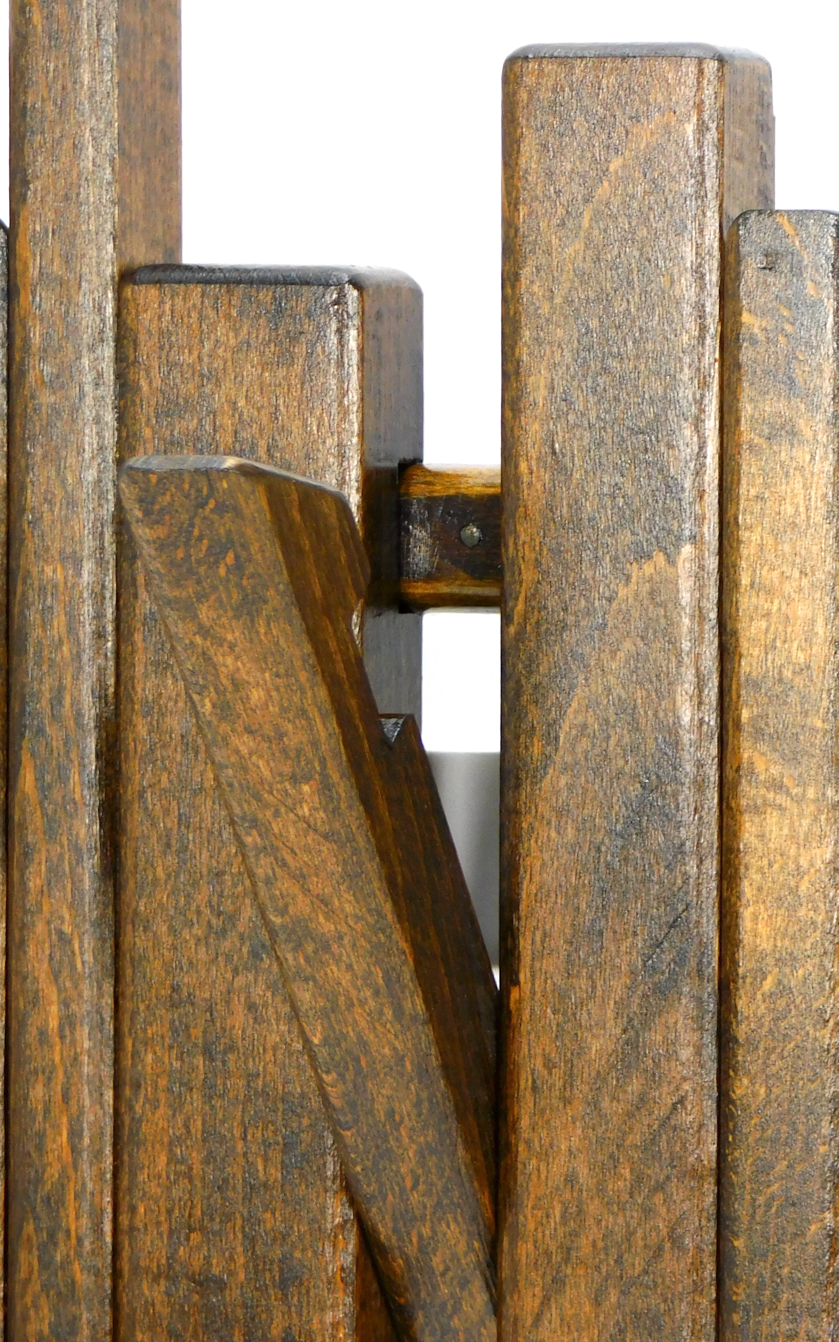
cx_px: 750
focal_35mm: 190
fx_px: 6951
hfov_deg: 6.9
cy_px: 673
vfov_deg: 11.0
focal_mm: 23.7
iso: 125
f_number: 5
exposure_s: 1/40
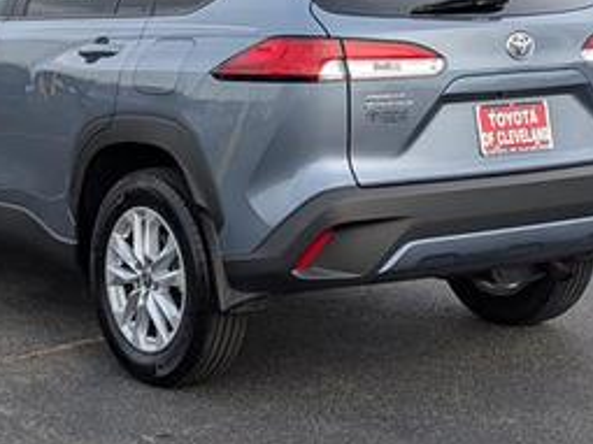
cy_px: 88
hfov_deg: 20.2
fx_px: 1661
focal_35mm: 97
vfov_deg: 15.1
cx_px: 240
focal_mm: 6.9
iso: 21
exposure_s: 1/208
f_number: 1.68
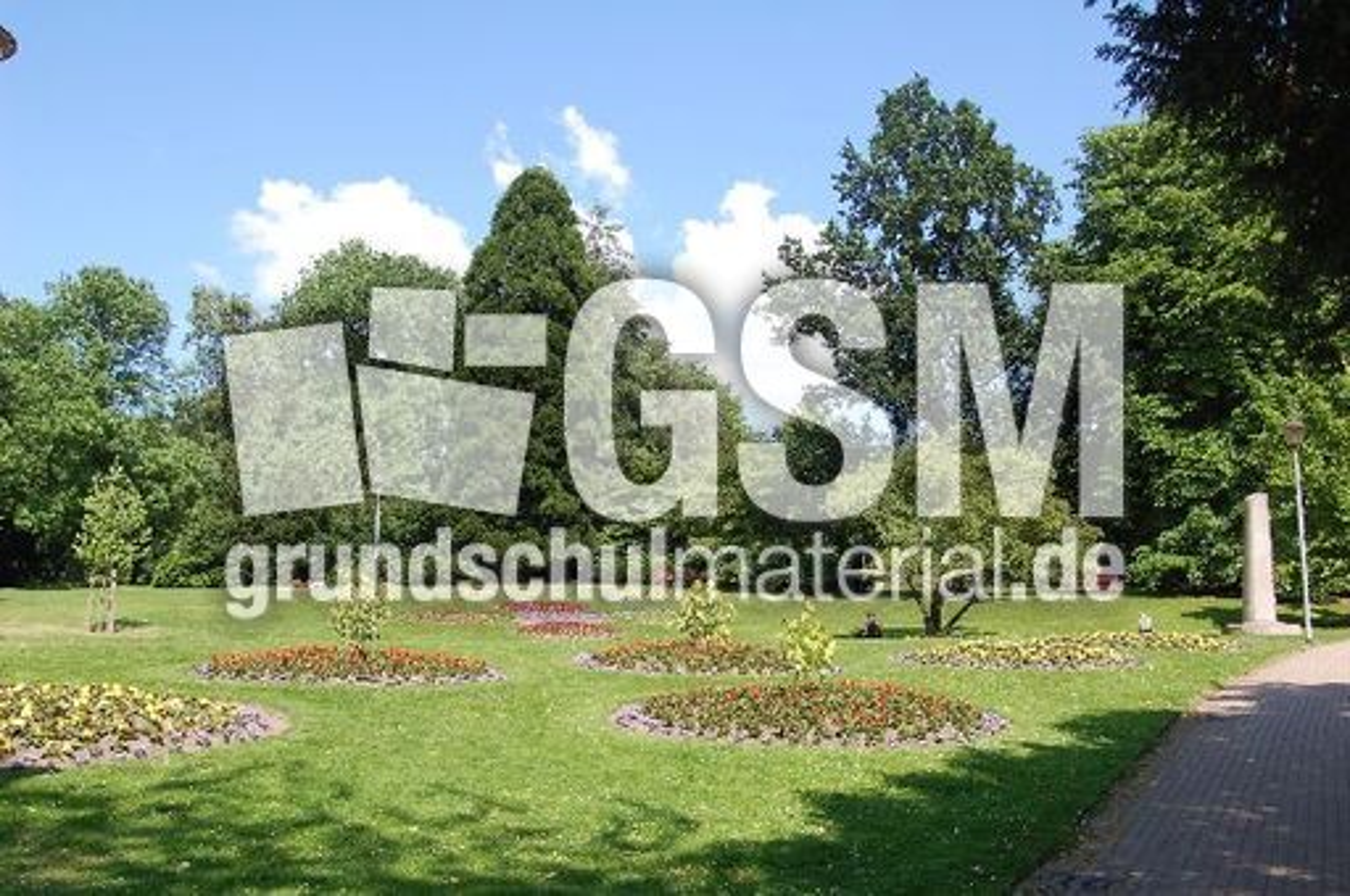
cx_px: 675
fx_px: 1124
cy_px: 448
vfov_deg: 43.5
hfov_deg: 62.0
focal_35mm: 30
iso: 360
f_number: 10
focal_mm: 20
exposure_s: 1/250
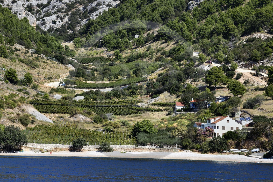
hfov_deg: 12.1
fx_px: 1288
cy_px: 91
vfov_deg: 8.1
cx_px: 136
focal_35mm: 170
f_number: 13
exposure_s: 1/250
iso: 200
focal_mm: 170
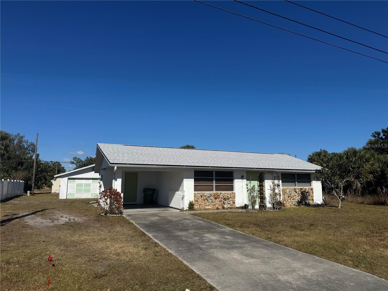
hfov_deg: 71.6
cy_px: 146
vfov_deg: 56.8
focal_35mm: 24
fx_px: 269
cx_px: 194
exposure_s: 1/9009
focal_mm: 6.76
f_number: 1.78
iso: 80
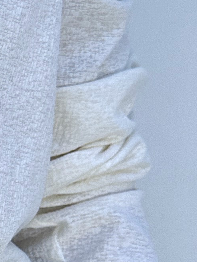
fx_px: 1115
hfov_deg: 9.3
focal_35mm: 147
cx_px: -237
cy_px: 277
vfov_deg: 13.2
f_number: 1.78
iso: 80
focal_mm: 6.86
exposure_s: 1/452
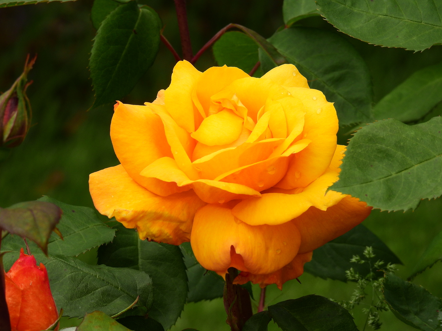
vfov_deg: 3.7
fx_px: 5121
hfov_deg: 4.9
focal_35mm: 401
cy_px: 161
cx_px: 190
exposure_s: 1/640
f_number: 5
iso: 100
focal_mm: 62.5
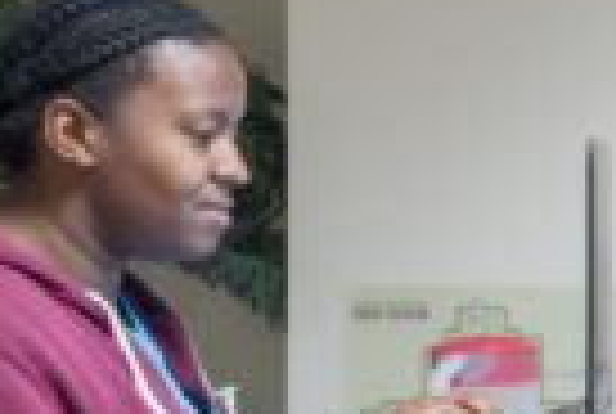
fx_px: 1921
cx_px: 1043
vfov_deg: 12.3
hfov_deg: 16.0
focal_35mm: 112
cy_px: 299
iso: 800
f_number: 8
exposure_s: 1/6
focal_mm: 20
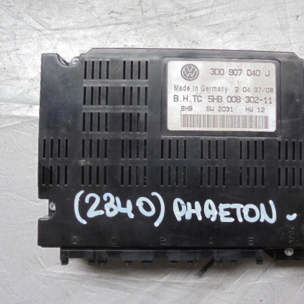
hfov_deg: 52.1
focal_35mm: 31
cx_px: 186
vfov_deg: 52.5
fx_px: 308
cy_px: 153
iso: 100
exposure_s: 1/30
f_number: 3.5
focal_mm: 4.6
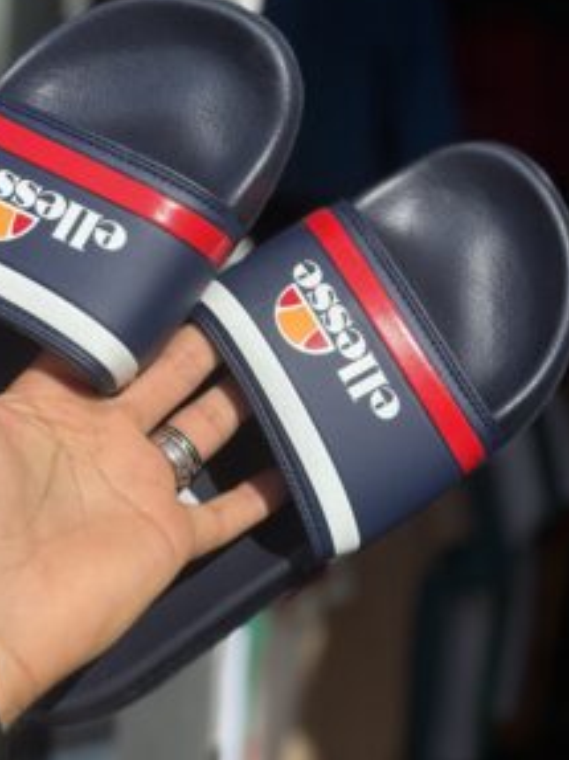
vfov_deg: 28.9
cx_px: 191
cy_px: 320
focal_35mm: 67
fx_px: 1470
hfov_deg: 21.8
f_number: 1.78
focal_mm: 6.76
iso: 64
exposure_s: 1/6024
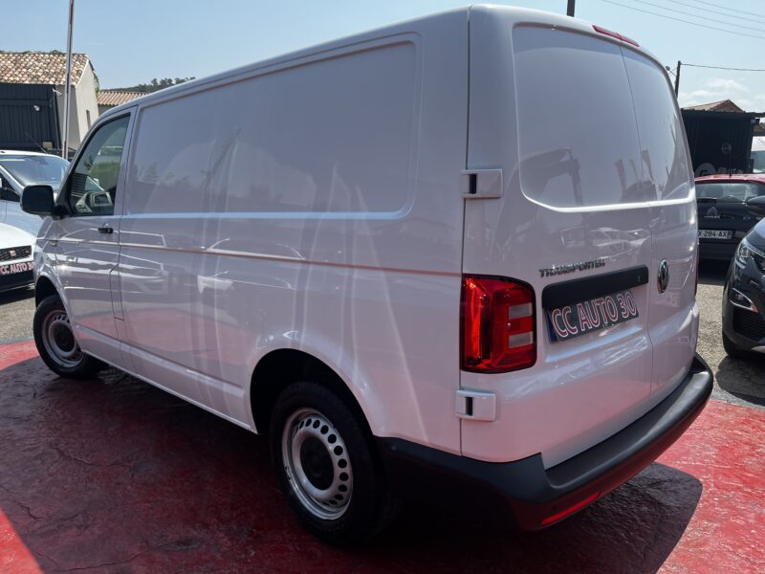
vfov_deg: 53.1
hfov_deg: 67.3
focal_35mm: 26
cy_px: 287
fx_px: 575
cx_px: 382
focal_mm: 5.1
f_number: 1.6
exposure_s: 1/2222
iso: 50
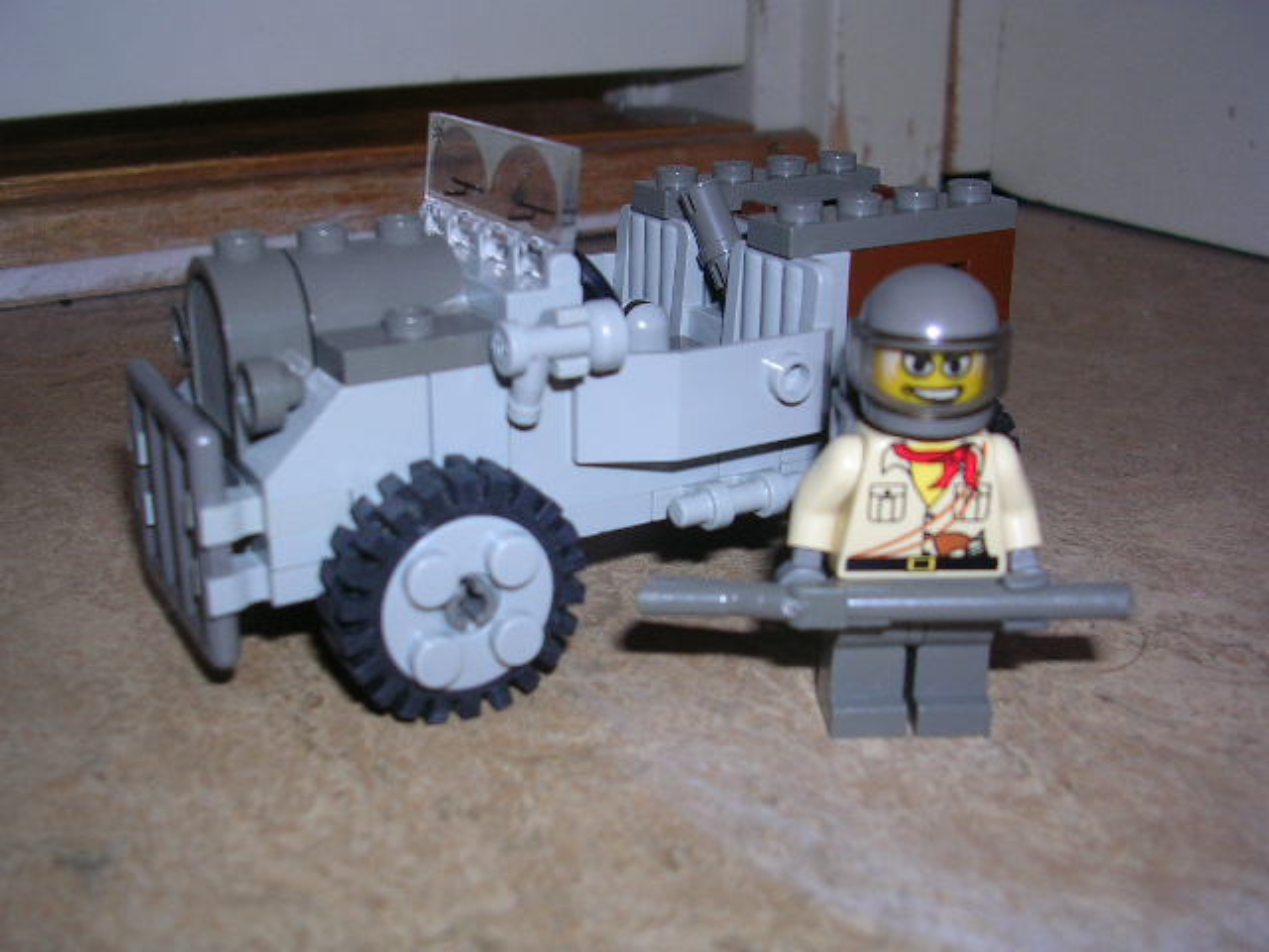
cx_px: 634
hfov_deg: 49.0
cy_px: 476
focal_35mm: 38
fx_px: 1393
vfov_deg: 37.7
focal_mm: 5.8
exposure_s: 1/60.1
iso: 50
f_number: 2.8
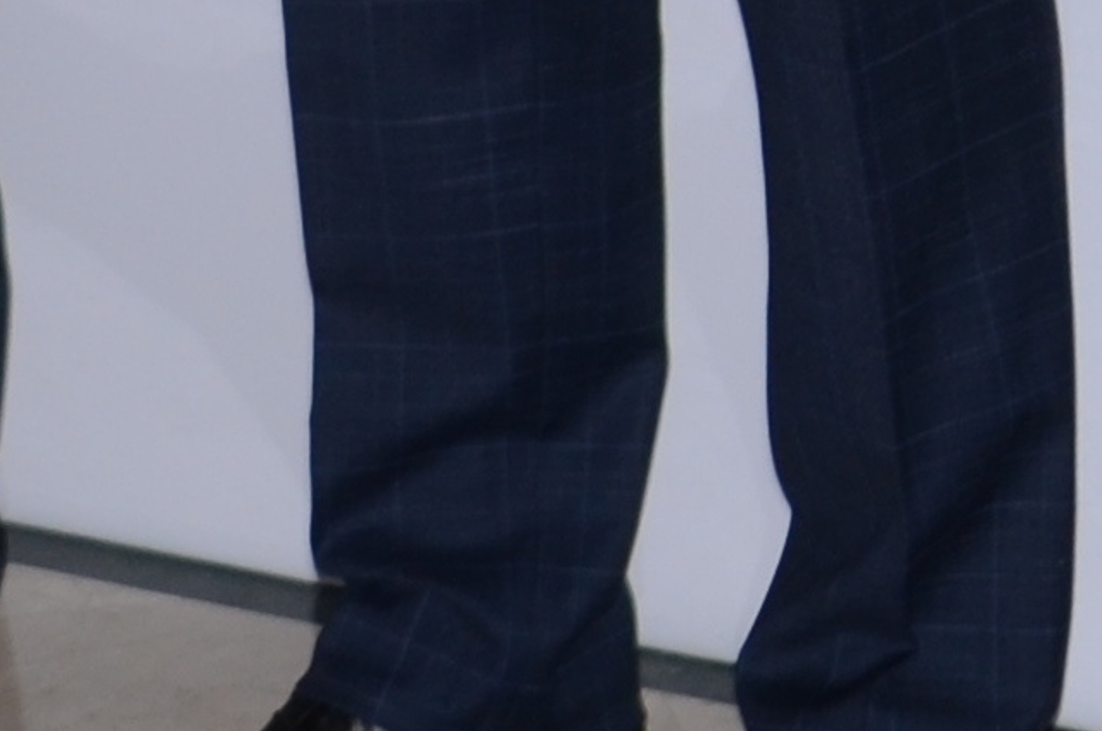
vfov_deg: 4.6
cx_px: 1508
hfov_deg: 7.3
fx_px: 8495
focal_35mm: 278
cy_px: -1858
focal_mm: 24
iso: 250
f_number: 4.5
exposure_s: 1/250
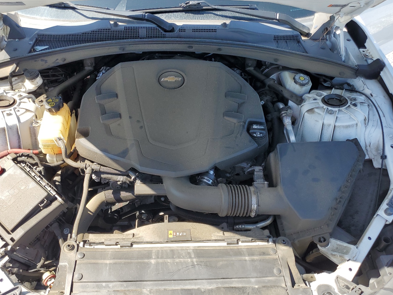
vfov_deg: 45.4
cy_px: 135
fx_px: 352
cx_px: 180
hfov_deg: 58.3
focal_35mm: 31
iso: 50
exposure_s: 1/714
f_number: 1.5
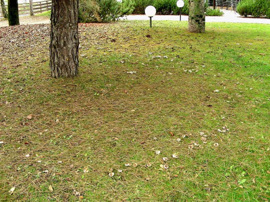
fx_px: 296
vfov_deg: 37.7
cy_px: 101
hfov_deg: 49.0
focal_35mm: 38
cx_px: 135
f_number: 3.5
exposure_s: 1/30
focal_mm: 6.3
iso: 80
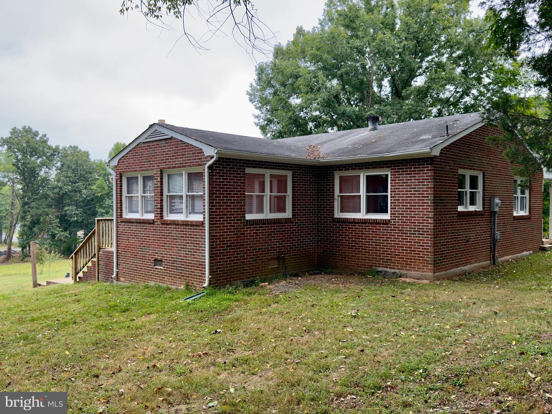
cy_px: 207
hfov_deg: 61.7
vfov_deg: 48.2
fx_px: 462
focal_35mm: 29
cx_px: 276
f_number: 1.78
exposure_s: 1/496
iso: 64
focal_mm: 6.76
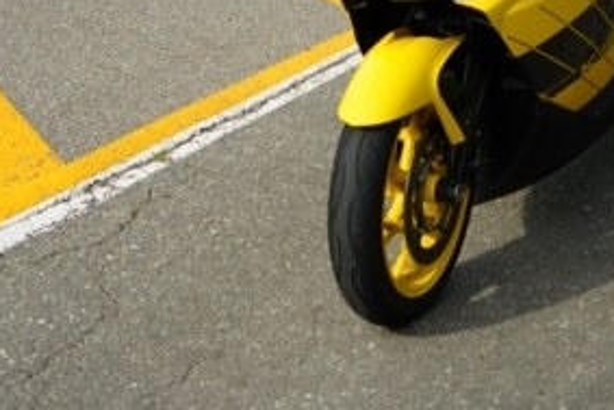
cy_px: -121
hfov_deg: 21.2
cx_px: 328
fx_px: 1638
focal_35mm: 96
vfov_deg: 13.7
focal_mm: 34
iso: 200
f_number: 4
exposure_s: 1/1000
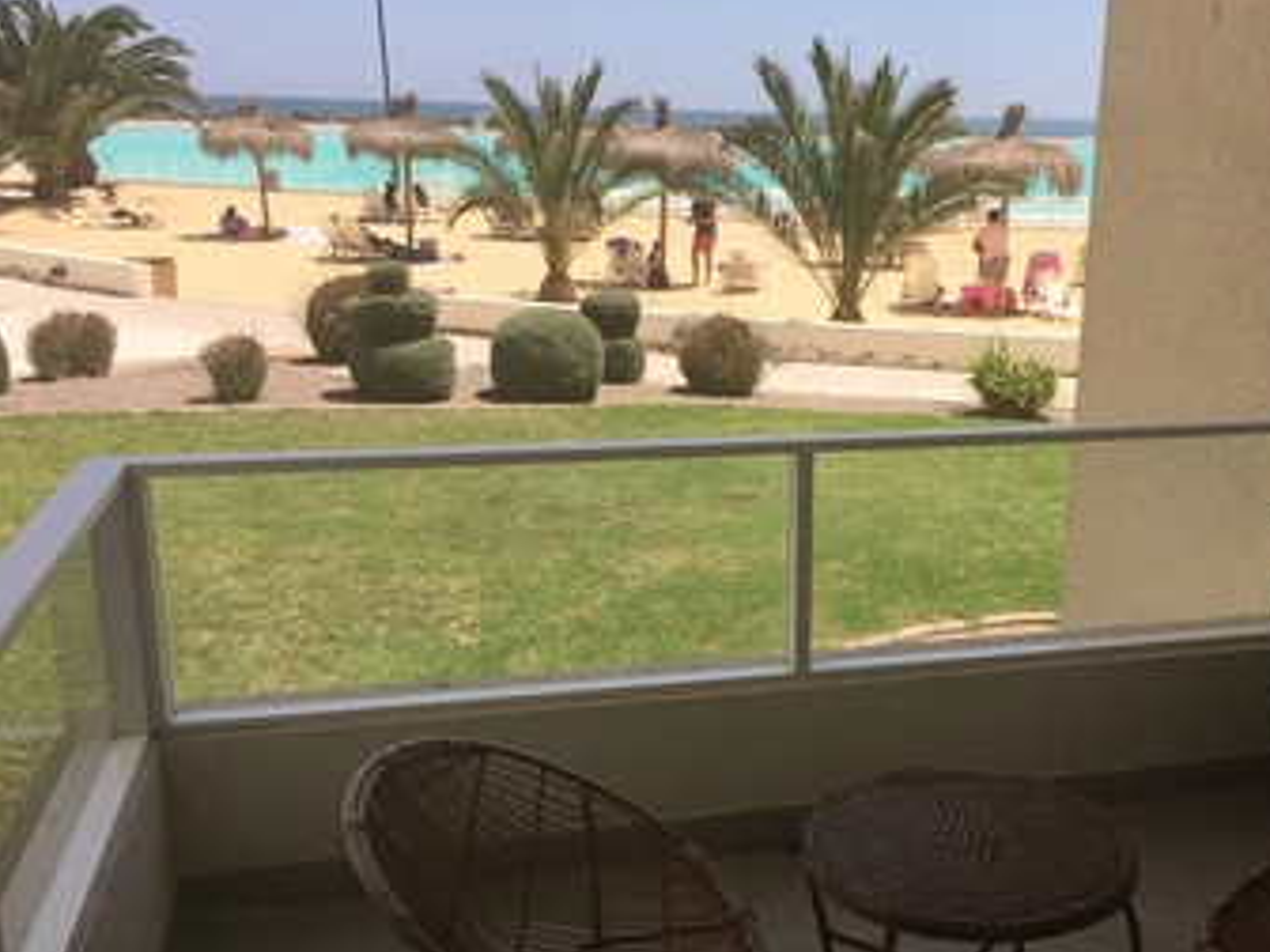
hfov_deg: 48.3
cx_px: 828
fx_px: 1394
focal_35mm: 38
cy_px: 548
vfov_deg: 37.6
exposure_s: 1/2083
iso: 40
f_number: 2.2
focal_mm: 4.15
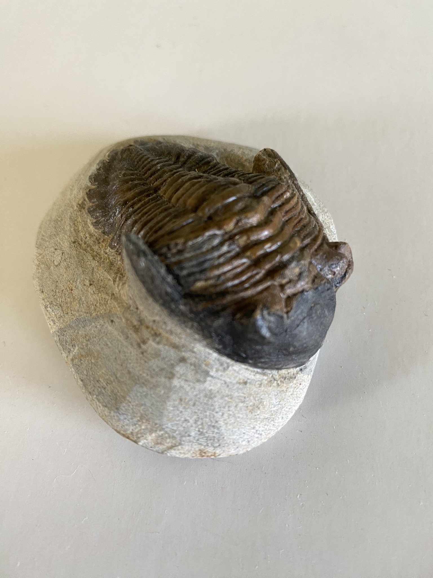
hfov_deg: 54.9
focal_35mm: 25
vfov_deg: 69.4
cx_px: 216
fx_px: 417
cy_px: 289
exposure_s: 1/72
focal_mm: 4.25
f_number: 1.8
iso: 125
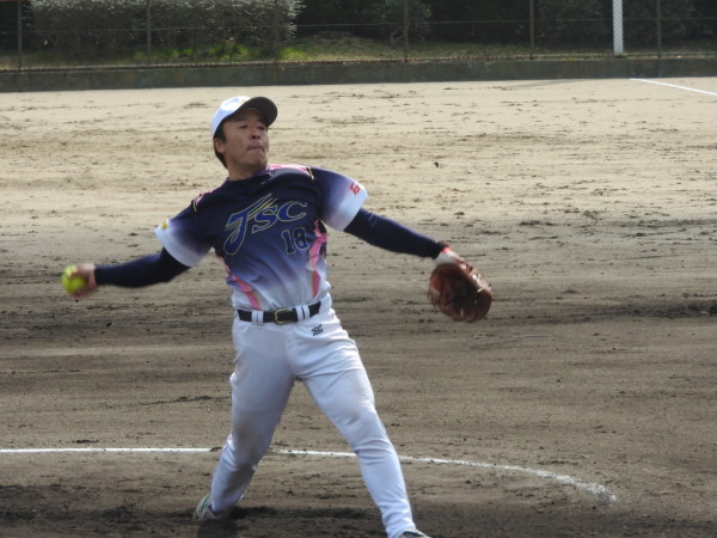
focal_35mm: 250
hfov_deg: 7.9
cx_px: 358
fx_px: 5178
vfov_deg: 5.9
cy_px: 269
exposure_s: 1/500
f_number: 5.5
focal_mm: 44.8
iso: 100
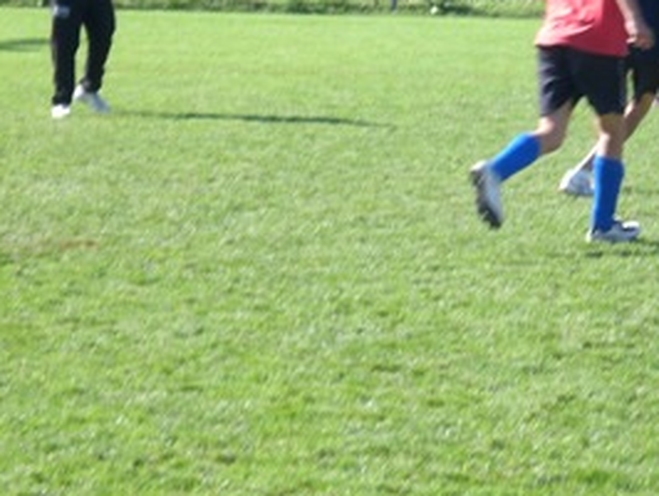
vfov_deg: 7.6
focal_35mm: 196
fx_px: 3735
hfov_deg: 10.0
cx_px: 565
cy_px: 77
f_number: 5
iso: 50
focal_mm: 14.49
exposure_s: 1/125
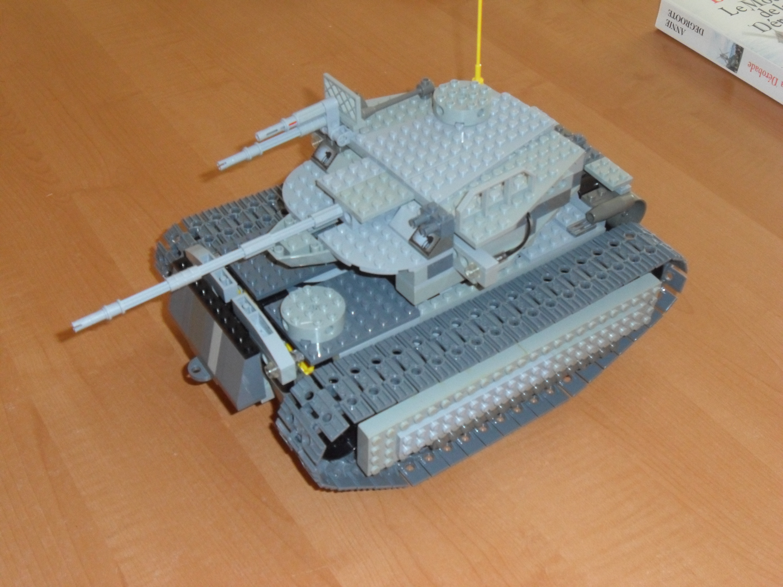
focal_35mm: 44
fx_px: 995
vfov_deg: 32.9
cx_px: 392
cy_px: 294
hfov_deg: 42.9
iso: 400
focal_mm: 7.8
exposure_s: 1/45
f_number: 4.5
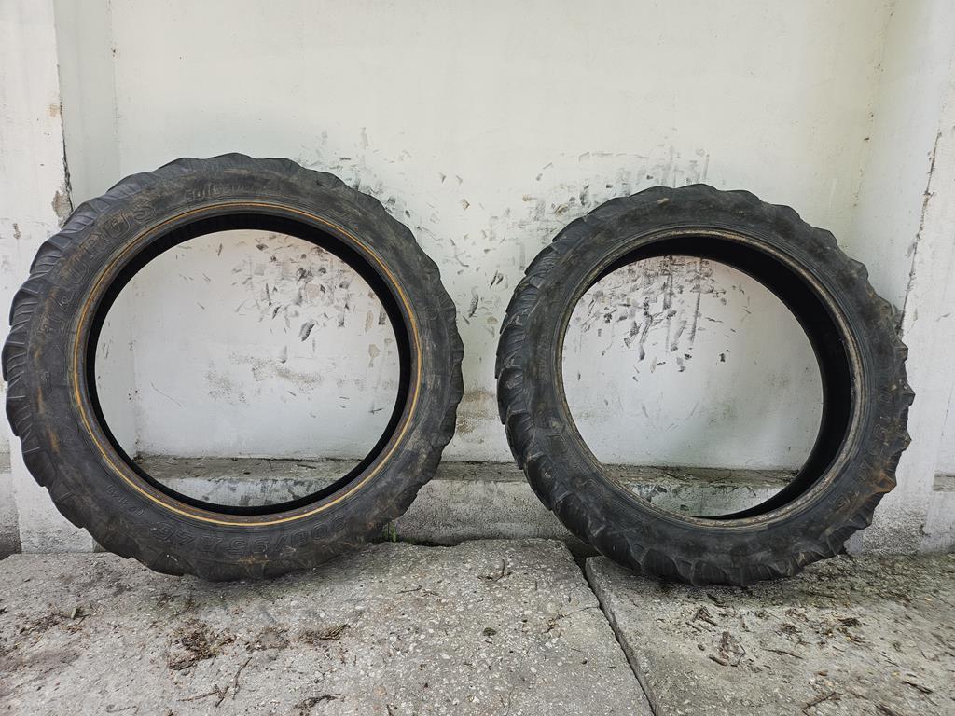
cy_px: 358
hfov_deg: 73.9
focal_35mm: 23
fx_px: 635
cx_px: 478
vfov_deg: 58.9
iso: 25
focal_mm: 5.4
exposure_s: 1/100
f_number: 1.8
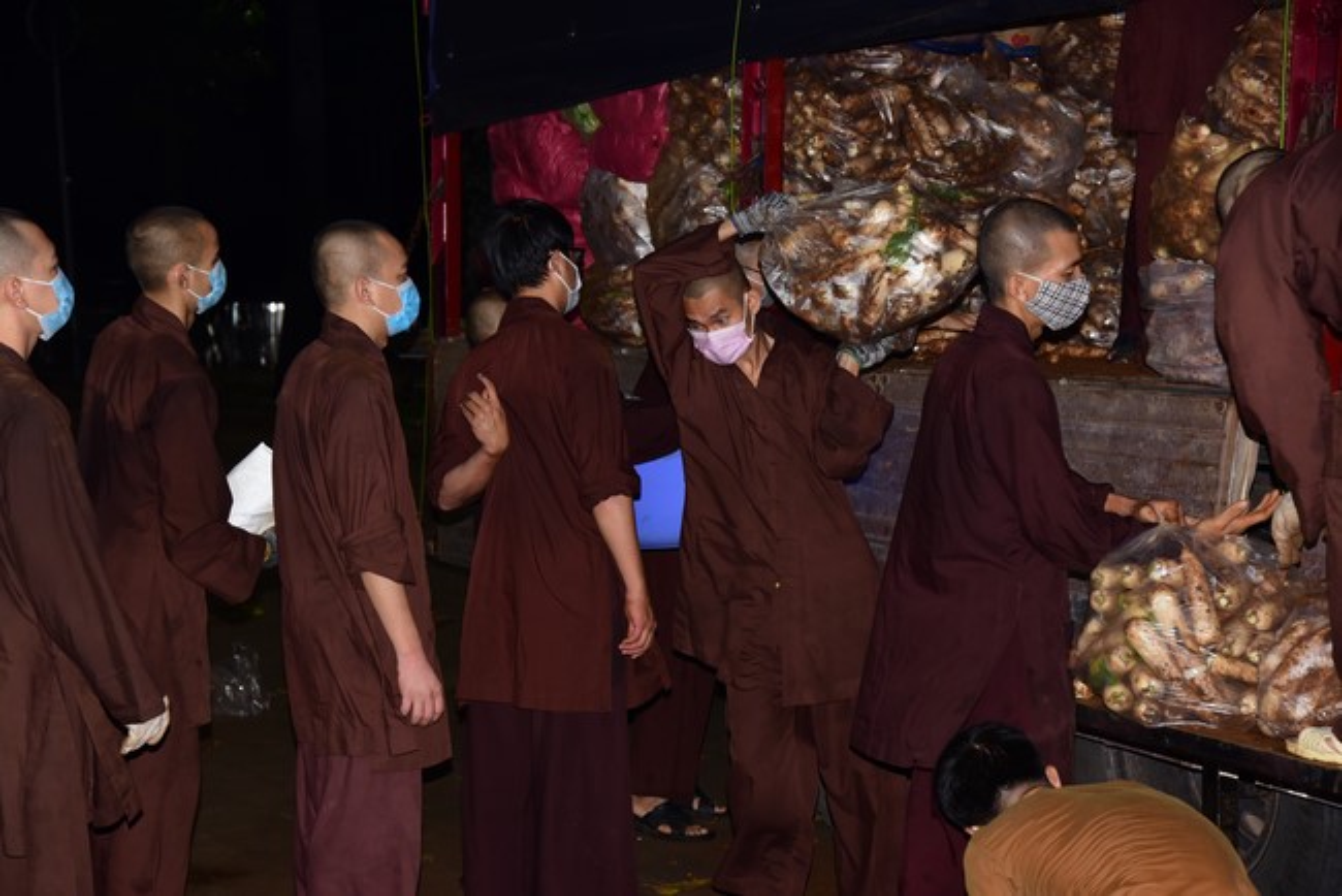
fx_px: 2797
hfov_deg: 27.0
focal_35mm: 75
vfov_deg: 18.2
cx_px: 671
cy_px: 448
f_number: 6.3
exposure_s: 1/160
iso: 1250
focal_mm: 75
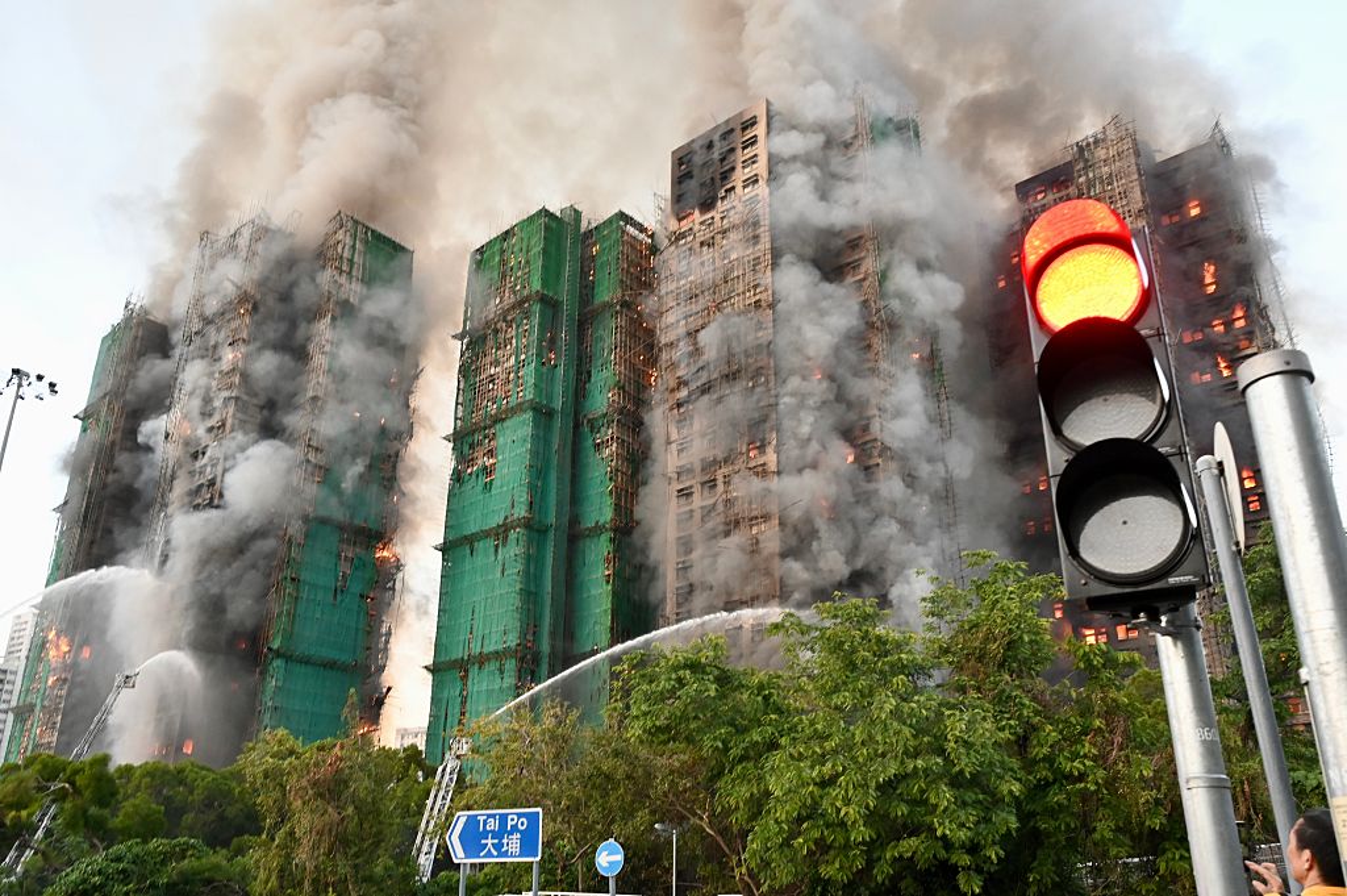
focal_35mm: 24
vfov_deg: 53.1
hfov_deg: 73.8
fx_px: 897
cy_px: 448
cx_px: 674
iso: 2200
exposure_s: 1/125
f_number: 6.3
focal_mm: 24
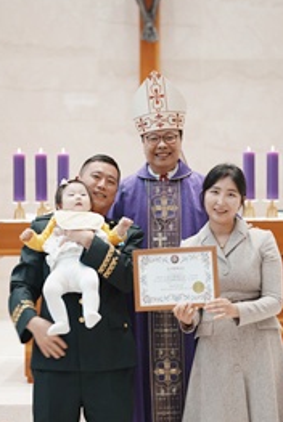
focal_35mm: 76
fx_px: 894
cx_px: 155
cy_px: 258
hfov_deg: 18.0
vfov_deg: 26.6
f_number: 1.4
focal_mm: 50
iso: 160
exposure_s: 1/125
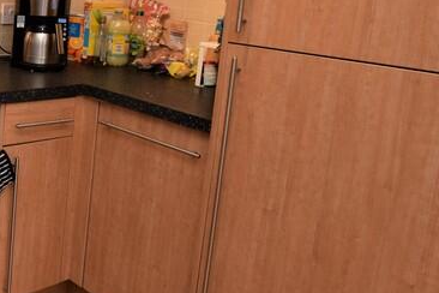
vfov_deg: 31.1
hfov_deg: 38.6
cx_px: -41
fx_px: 512
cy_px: 61
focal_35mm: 42
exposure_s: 1/60
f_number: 5
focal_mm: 10
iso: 500
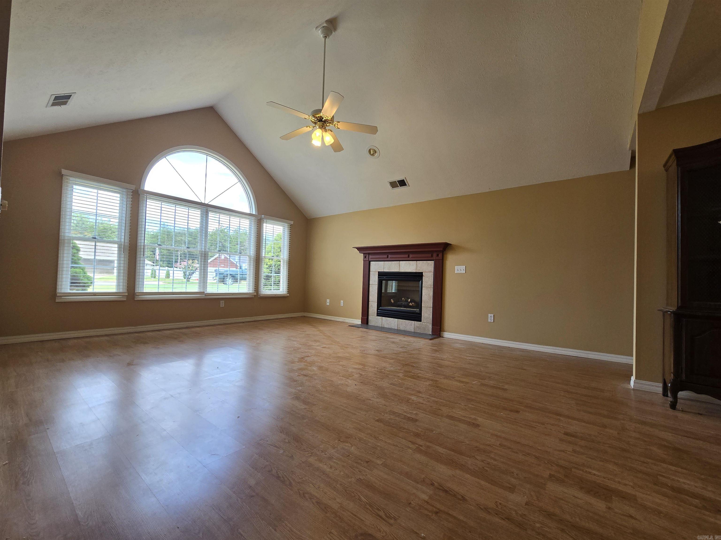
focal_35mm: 13
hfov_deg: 106.2
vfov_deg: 89.9
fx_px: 271
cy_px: 270
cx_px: 360
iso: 64
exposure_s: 1/120
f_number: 2.2
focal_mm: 2.2
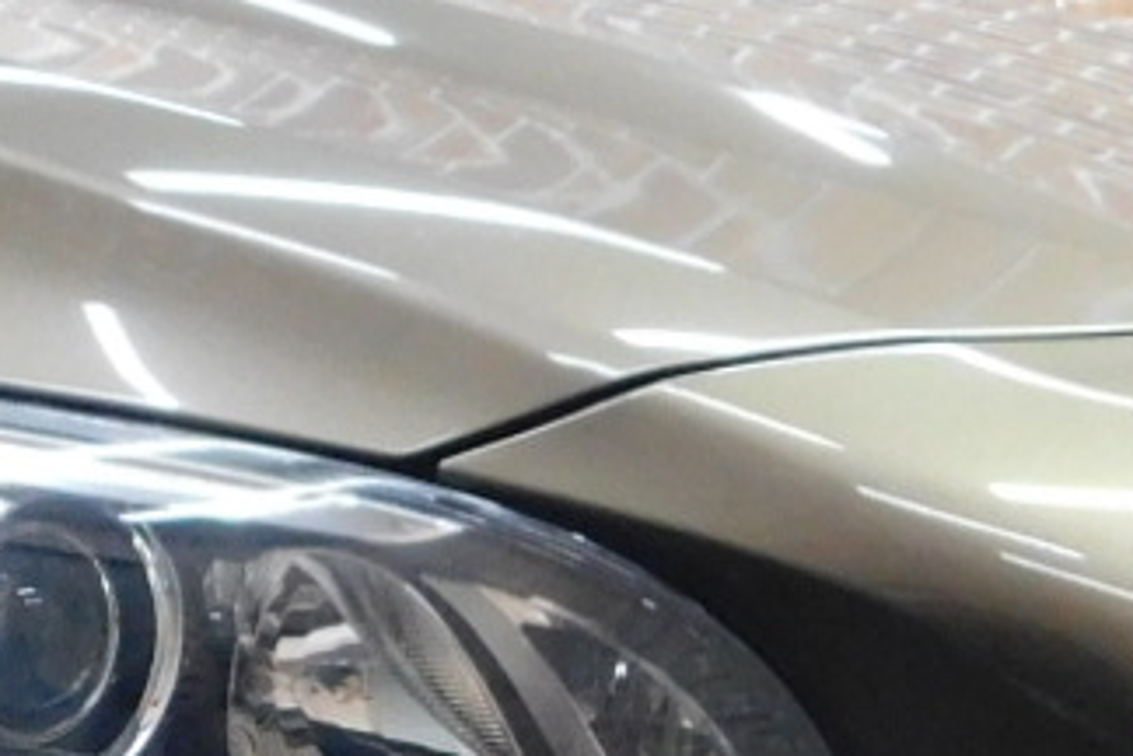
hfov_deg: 16.8
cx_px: -101
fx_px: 3713
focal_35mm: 118
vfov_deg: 11.5
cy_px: 819
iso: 400
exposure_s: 1/25
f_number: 3
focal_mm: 4
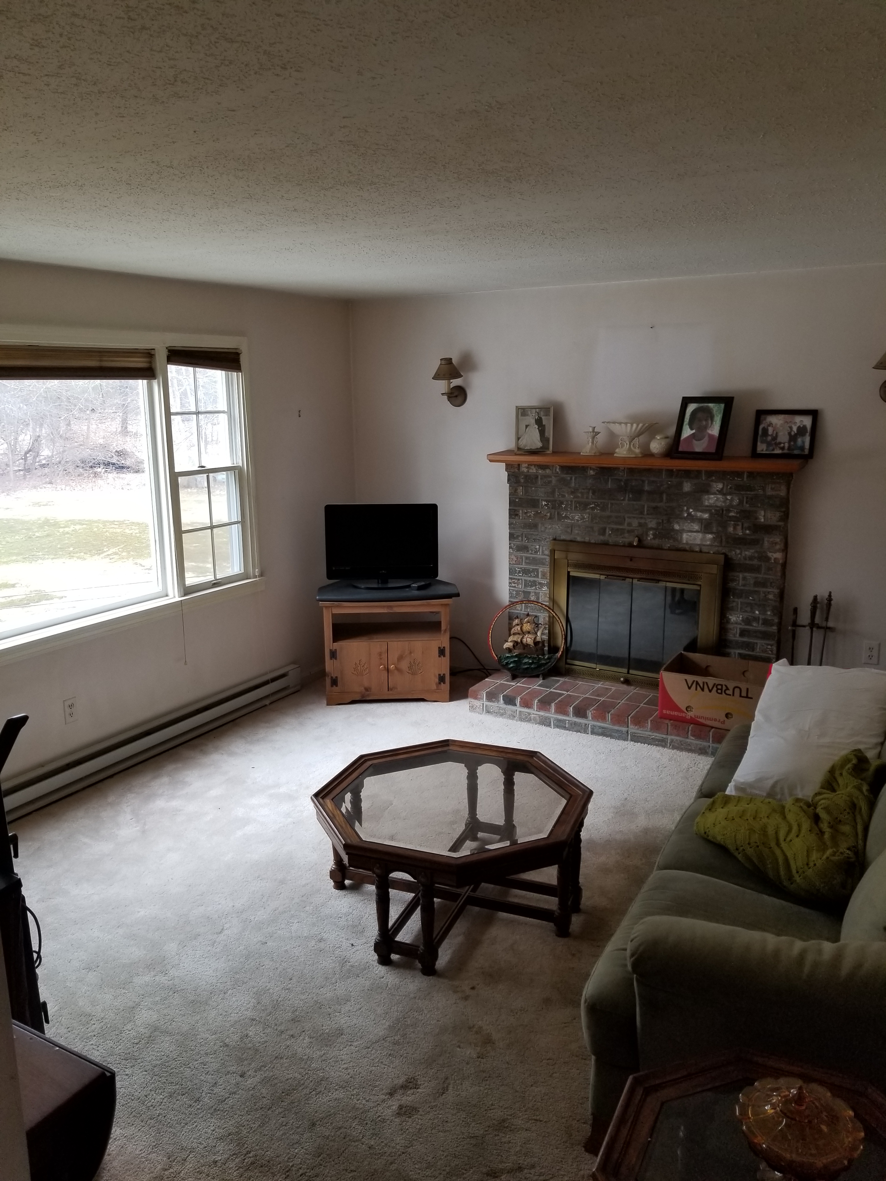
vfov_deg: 67.3
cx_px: 443
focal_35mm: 26
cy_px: 590
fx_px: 887
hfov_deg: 53.1
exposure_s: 1/60
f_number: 1.7
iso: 100
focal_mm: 4.25
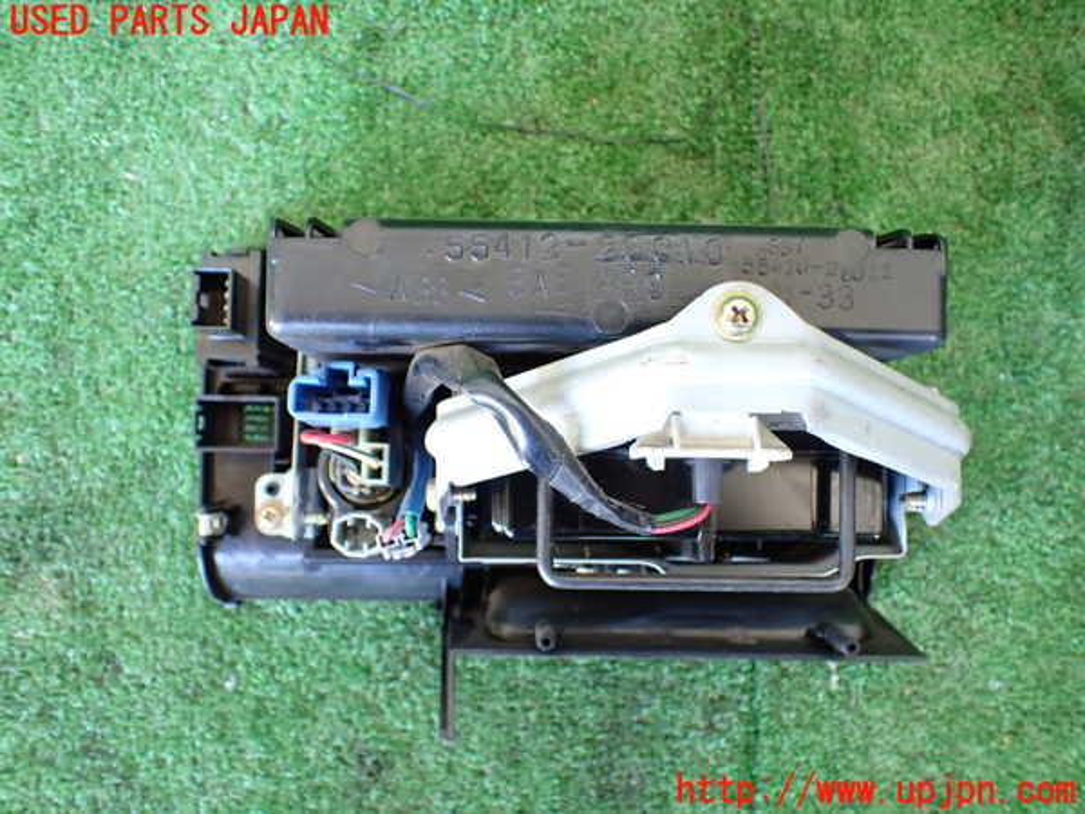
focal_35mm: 30
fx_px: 940
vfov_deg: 46.8
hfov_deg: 60.0
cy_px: 407
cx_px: 542
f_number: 2.3
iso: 800
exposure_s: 1/50
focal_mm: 5.4
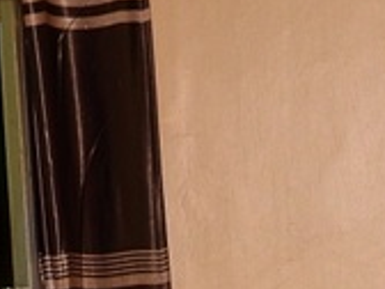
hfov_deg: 9.5
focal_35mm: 206
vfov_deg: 6.9
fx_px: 2291
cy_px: 612
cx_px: 451
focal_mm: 24
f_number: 5.6
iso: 250
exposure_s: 1/100
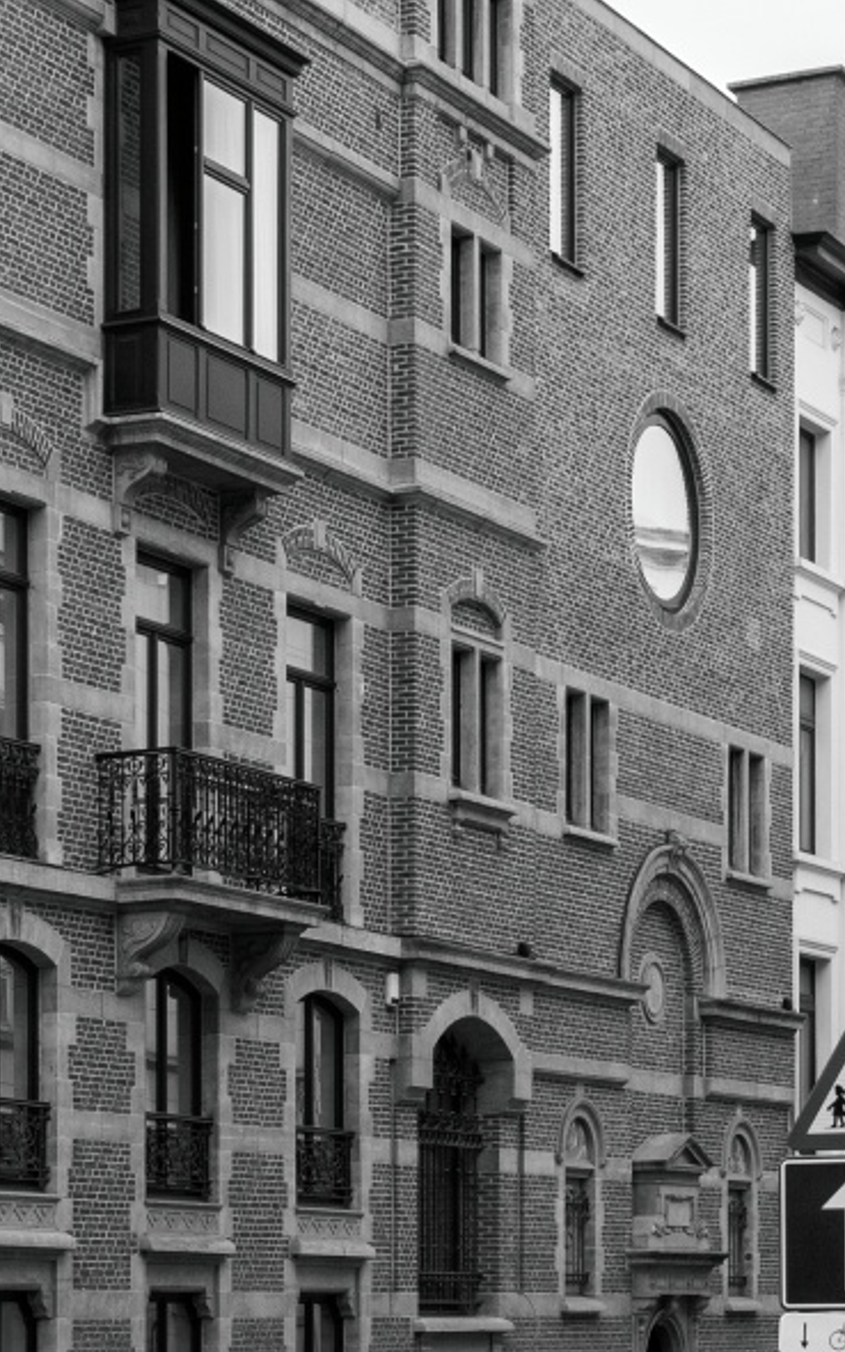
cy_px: 779
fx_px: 3572
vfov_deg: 21.4
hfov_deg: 13.3
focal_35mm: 97
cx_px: 37
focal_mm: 15
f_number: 4
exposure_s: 1/250
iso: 200
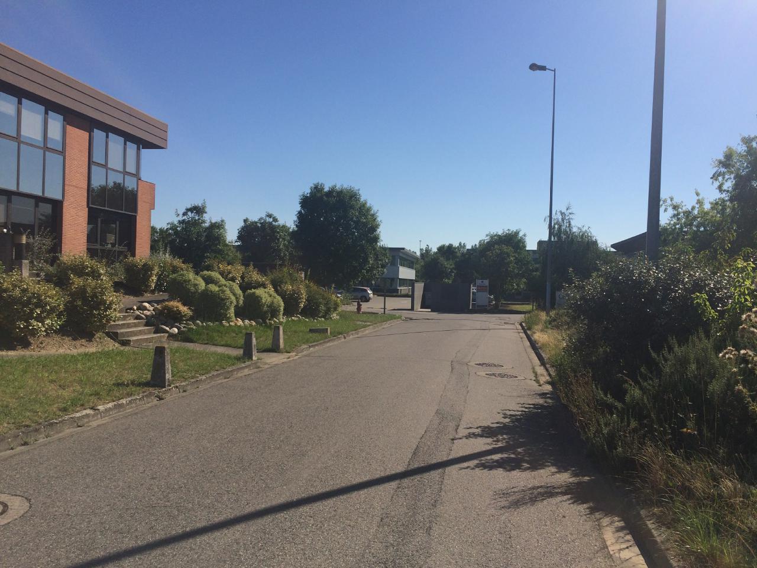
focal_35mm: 29
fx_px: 634
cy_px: 284
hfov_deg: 61.7
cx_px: 378
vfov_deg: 48.2
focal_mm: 4.15
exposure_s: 1/3165
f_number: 2.2
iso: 32
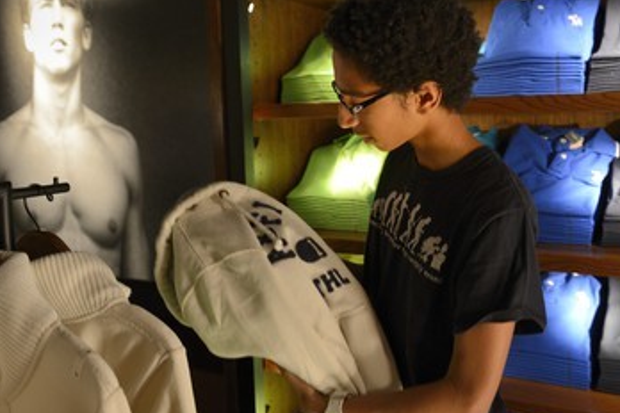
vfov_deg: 44.9
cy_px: 187
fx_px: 499
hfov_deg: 63.2
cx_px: 367
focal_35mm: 29
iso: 1600
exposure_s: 1/15
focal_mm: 24
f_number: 4.5
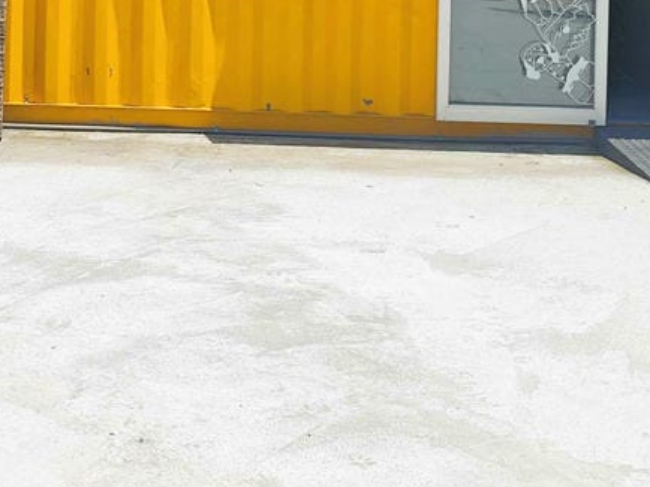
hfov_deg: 22.9
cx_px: 49
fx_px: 1558
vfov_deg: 16.7
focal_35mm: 83
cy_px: -150
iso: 50
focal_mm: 8.72
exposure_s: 1/1882
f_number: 2
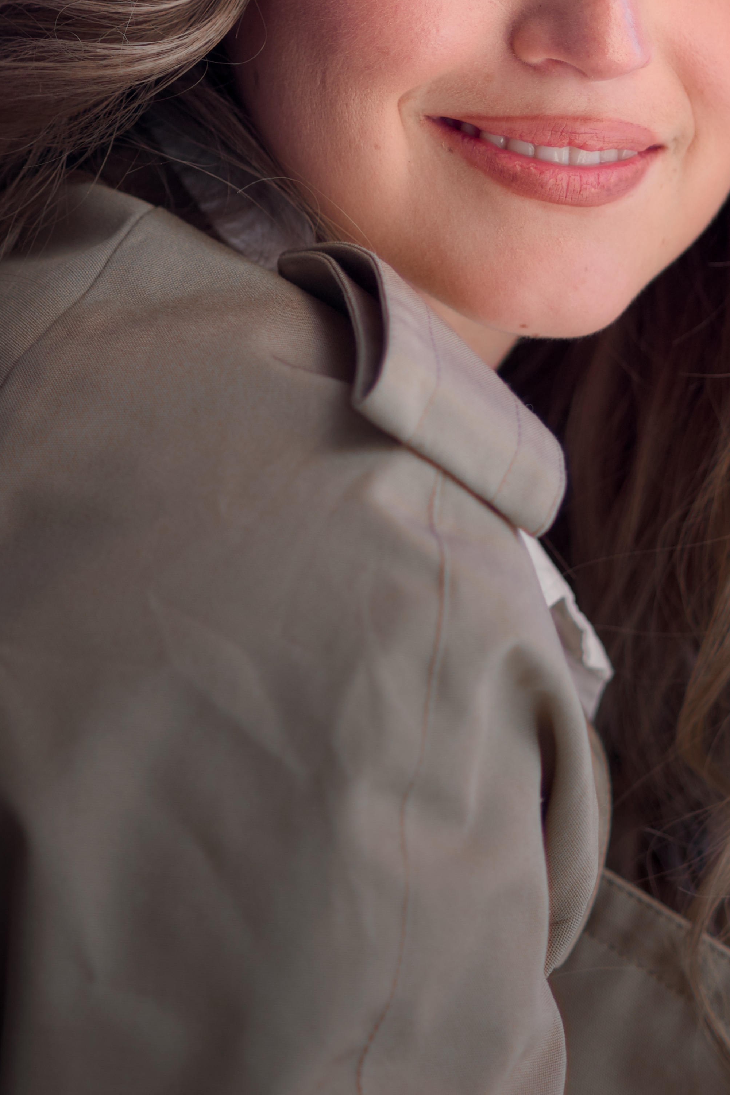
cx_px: 309
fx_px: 7999
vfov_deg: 7.8
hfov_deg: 5.2
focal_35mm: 263
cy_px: 193
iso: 100
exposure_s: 1/640
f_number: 1.8
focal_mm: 85
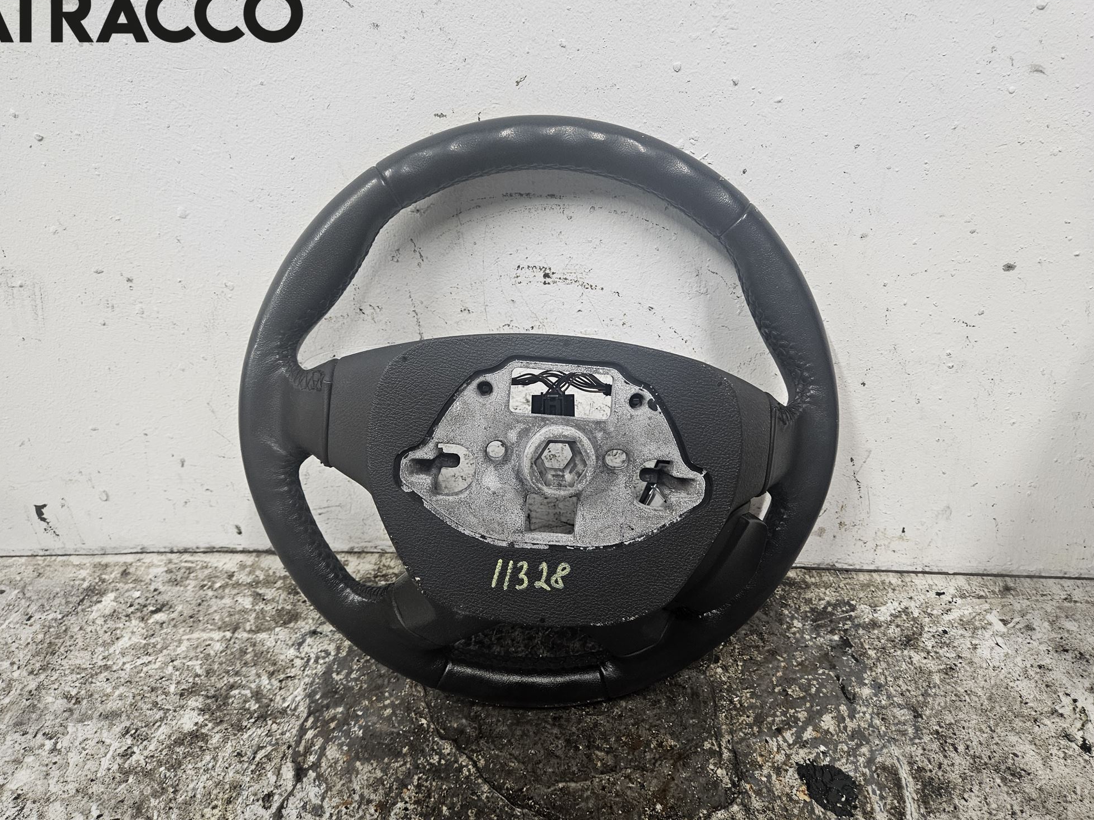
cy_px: 411
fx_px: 758
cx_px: 531
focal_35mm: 24
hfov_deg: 71.6
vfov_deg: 56.8
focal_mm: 5.4
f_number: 1.8
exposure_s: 1/100
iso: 320
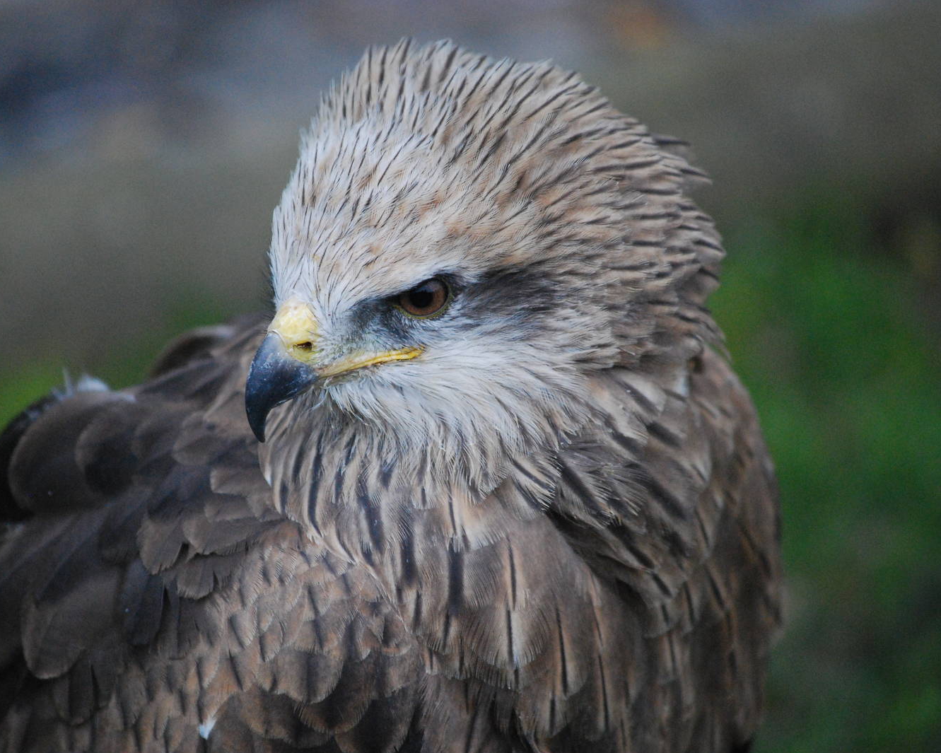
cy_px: 378
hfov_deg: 7.1
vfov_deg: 5.7
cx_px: 421
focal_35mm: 271
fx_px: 7548
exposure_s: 1/400
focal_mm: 160
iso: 1600
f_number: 5.3
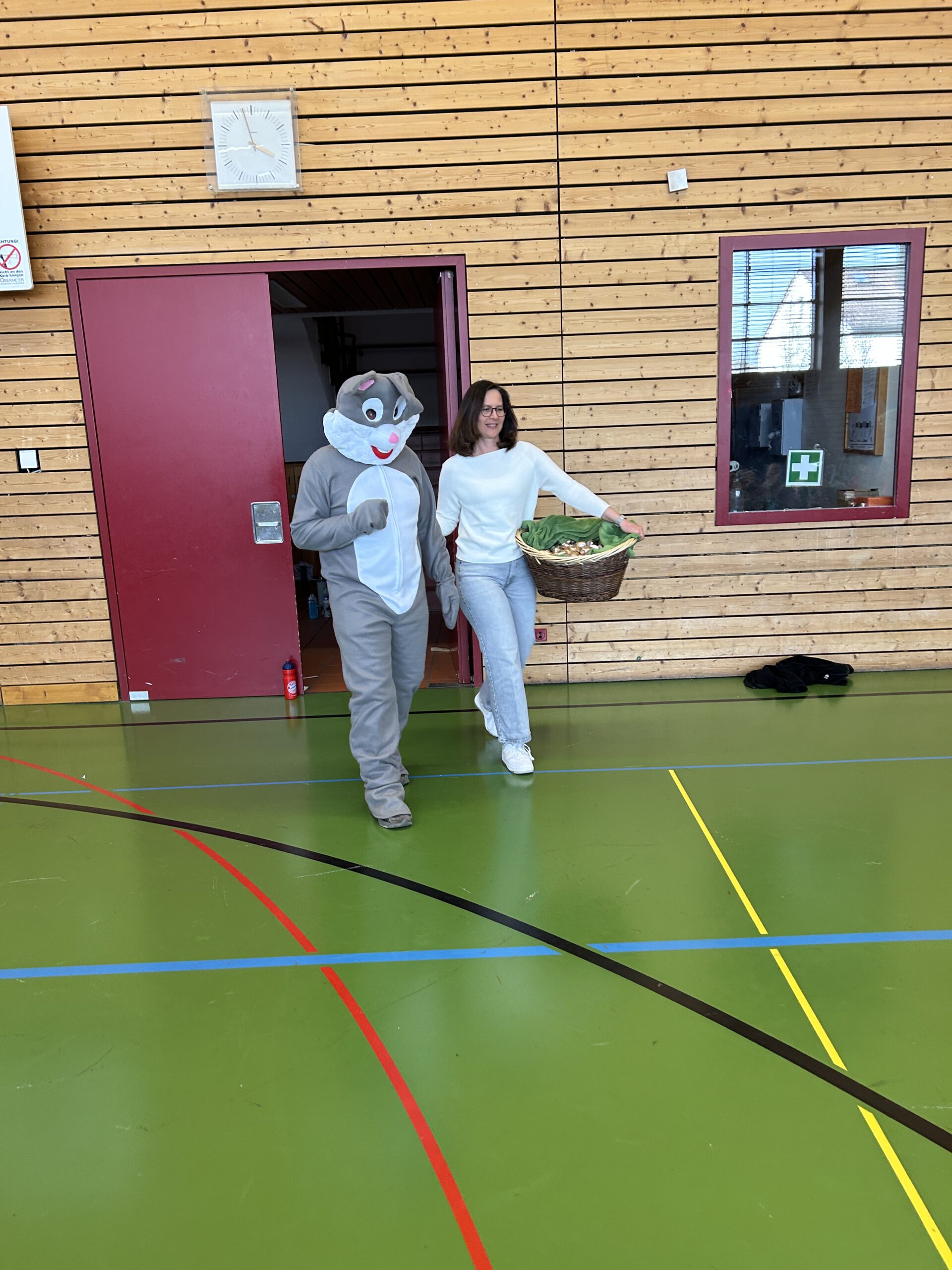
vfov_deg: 67.3
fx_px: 953
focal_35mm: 26
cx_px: 476
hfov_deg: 53.1
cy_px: 635
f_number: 1.5
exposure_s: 1/100
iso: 125
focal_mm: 5.7
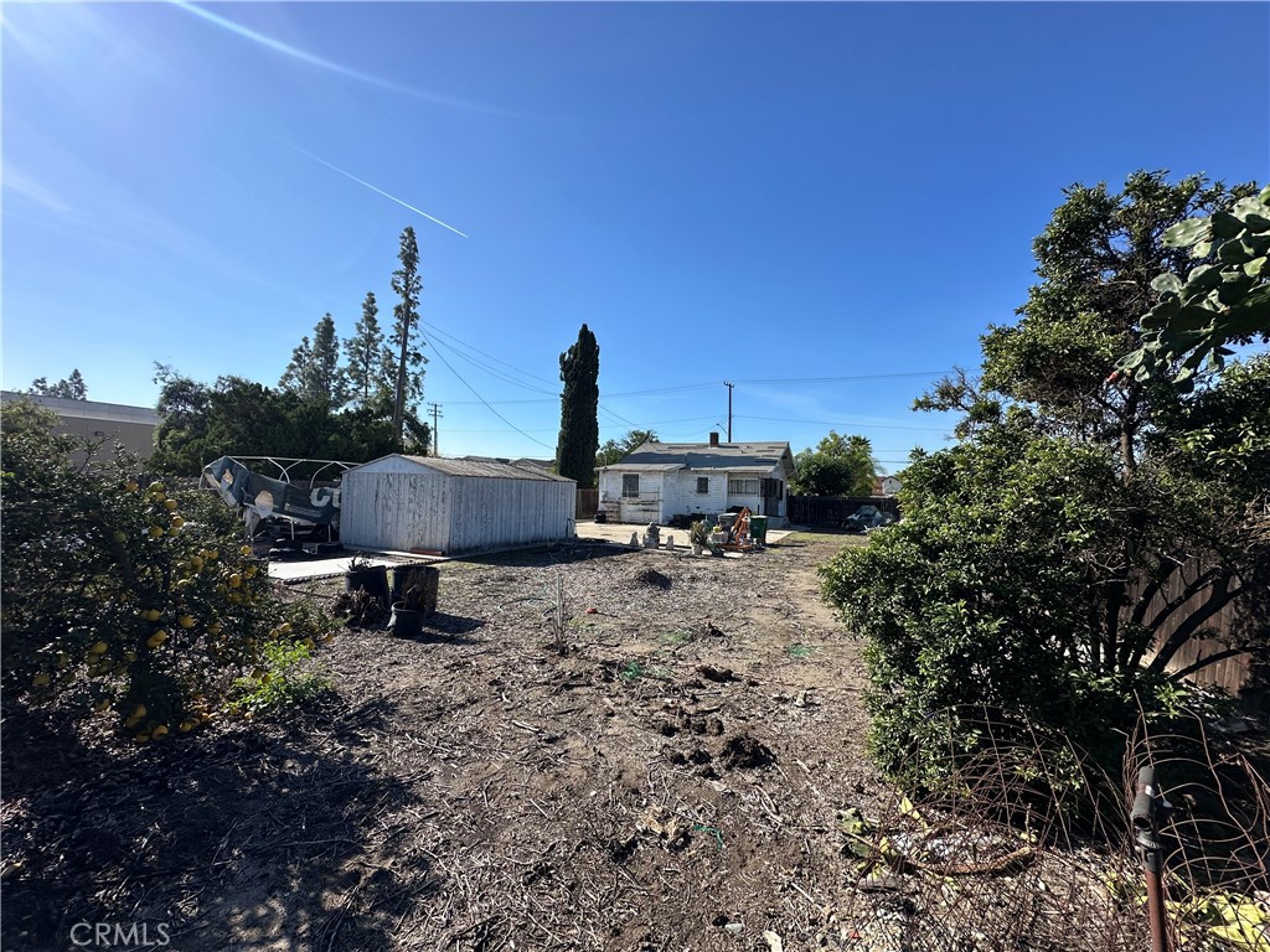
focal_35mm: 14
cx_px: 635
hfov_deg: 102.1
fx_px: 514
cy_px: 476
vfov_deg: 85.7
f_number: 2.2
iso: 40
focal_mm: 2.22
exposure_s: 1/2053
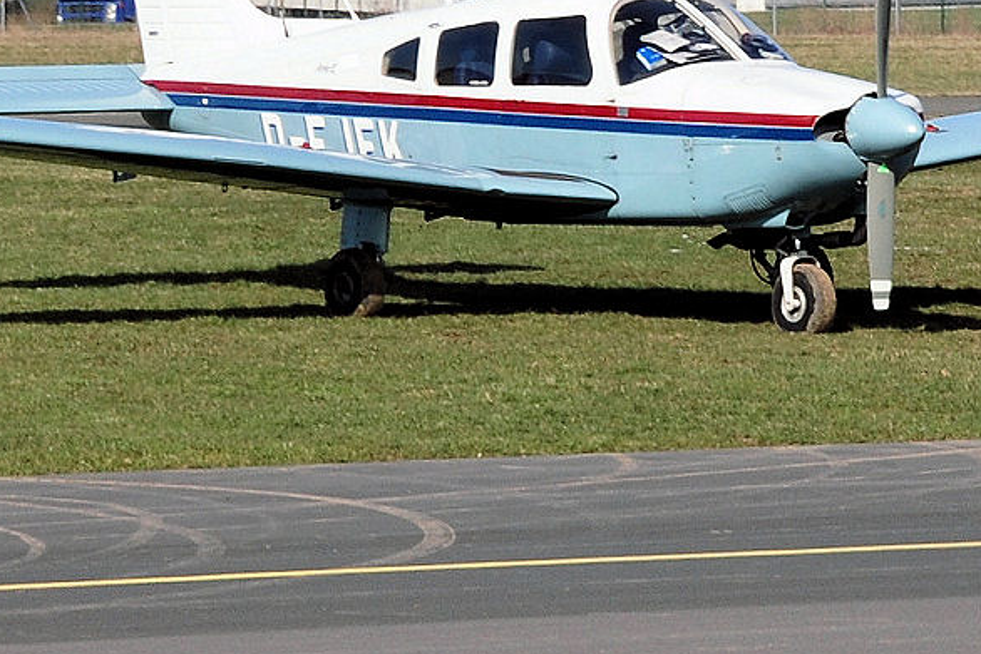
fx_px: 6074
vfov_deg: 6.2
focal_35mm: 223
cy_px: 138
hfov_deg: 9.2
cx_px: 542
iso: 200
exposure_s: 1/320
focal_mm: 85
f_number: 13
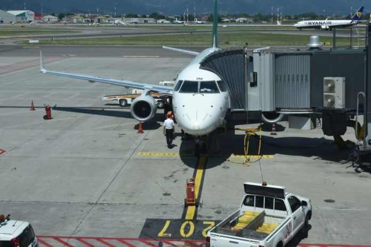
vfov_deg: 23.4
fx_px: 598
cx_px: 186
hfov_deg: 34.5
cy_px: 124
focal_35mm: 58
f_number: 16
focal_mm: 58
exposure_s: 1/320
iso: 400
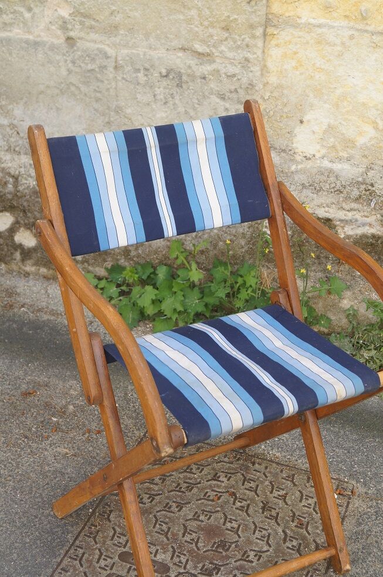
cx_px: 192
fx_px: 832
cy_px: 288
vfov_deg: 38.2
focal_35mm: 52
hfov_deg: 25.9
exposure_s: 1/80
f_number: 6.3
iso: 100
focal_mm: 35
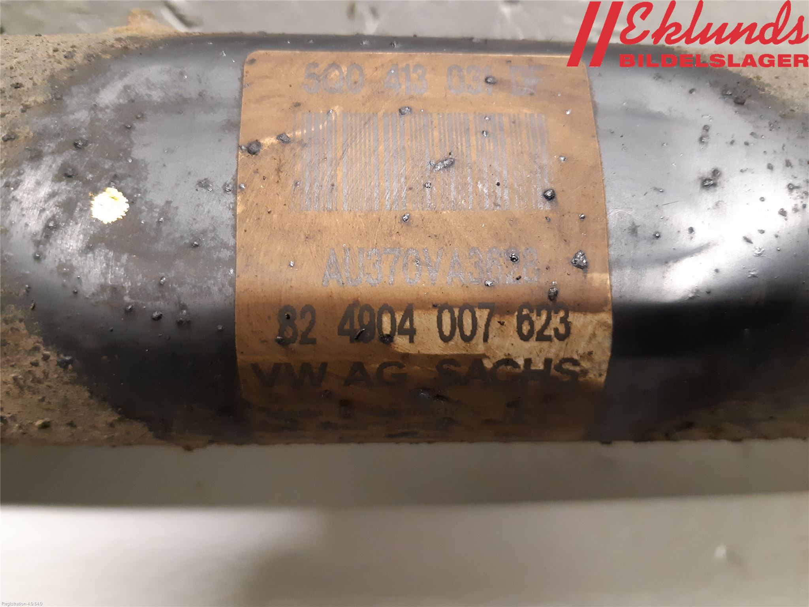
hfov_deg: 67.3
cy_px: 304
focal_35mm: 26
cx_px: 404
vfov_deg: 53.1
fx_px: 608
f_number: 1.7
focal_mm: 3.93
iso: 400
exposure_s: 1/25
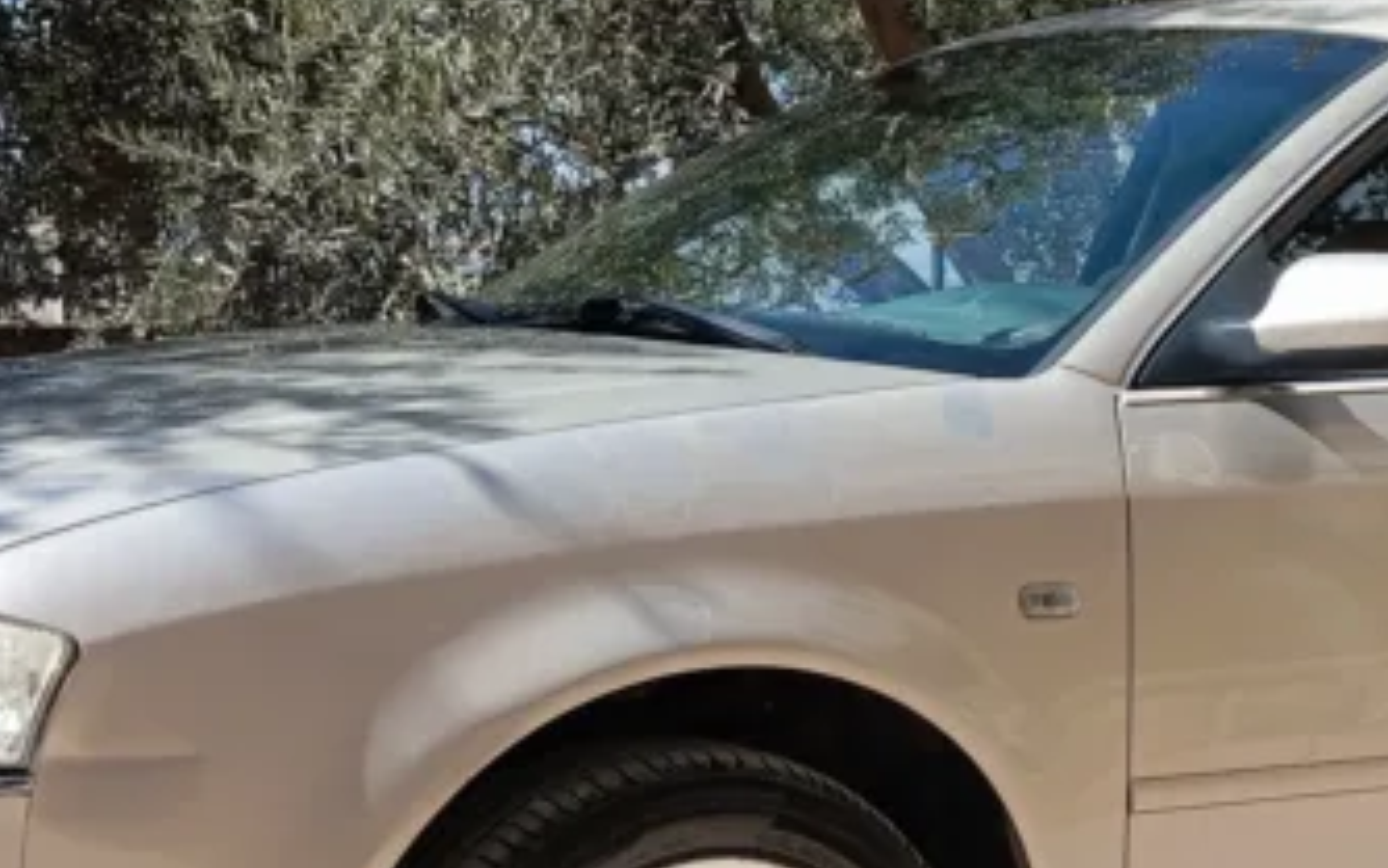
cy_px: 635
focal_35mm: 85
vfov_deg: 15.3
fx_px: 3216
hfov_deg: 23.8
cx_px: 1184
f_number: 1.8
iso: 55
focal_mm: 4.22
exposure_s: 1/476
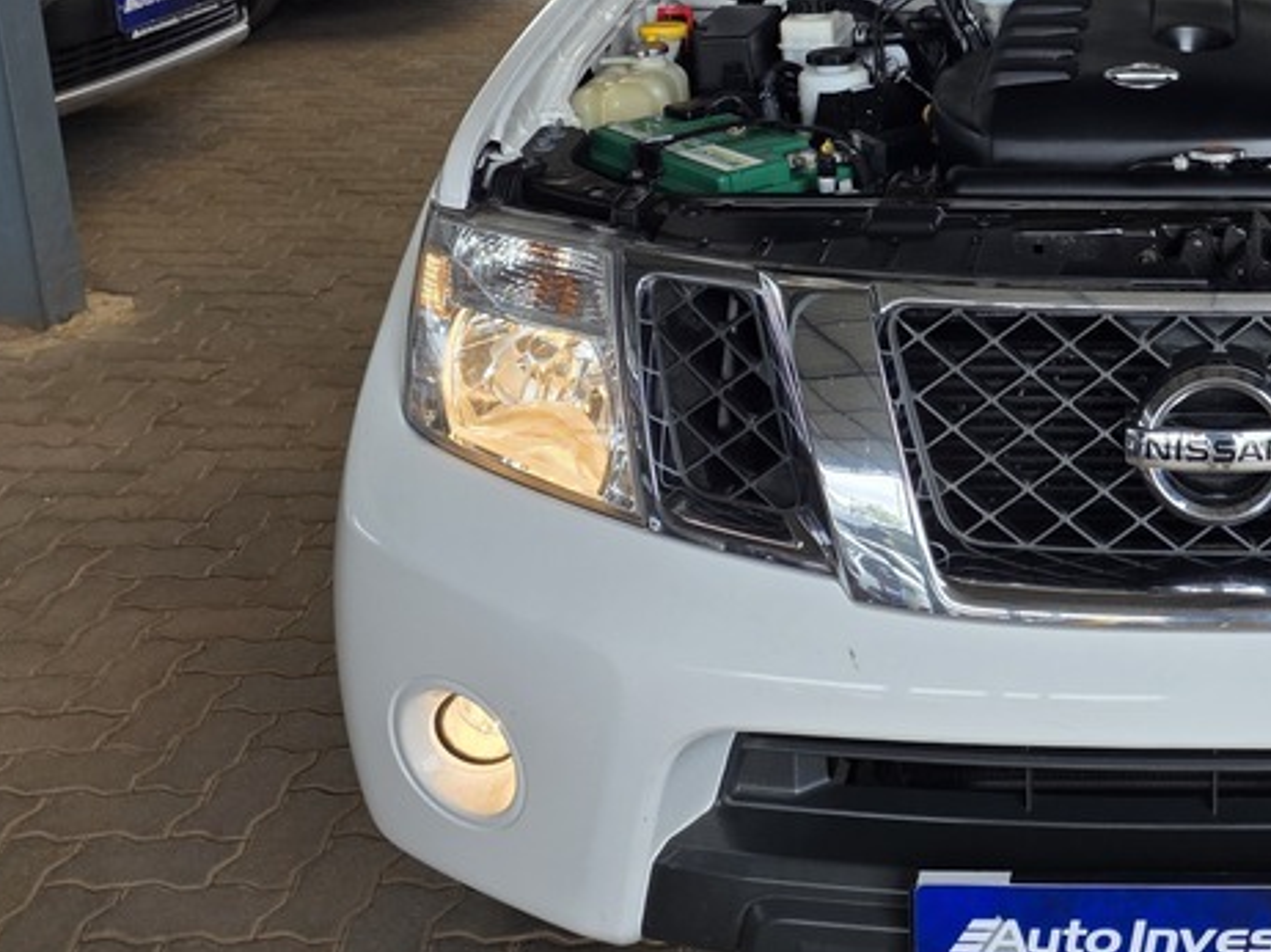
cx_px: 1235
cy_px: 105
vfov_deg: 27.6
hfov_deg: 34.5
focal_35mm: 51
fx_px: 1872
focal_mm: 6.25
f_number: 1.7
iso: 80
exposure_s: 1/1279
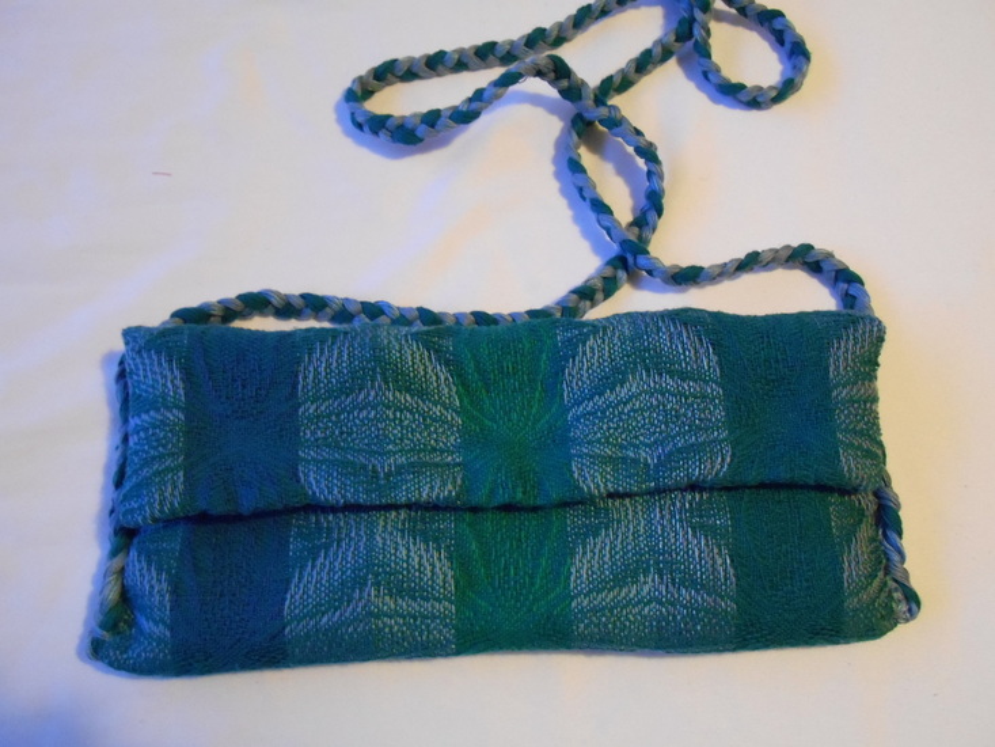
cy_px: 374
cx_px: 498
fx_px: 891
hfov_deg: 58.3
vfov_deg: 45.5
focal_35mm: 31
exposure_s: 1/8
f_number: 3.6
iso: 800
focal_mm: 5.5
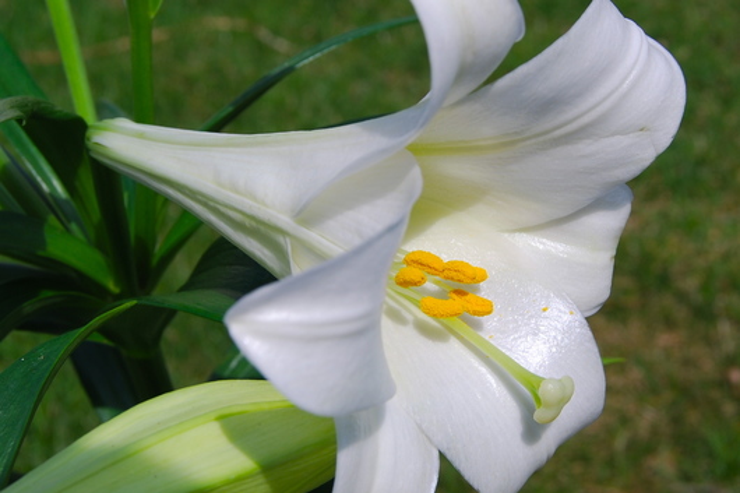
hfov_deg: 46.4
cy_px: 246
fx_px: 863
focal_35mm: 42
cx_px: 370
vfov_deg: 31.9
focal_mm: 28
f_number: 8
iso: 100
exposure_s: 1/400
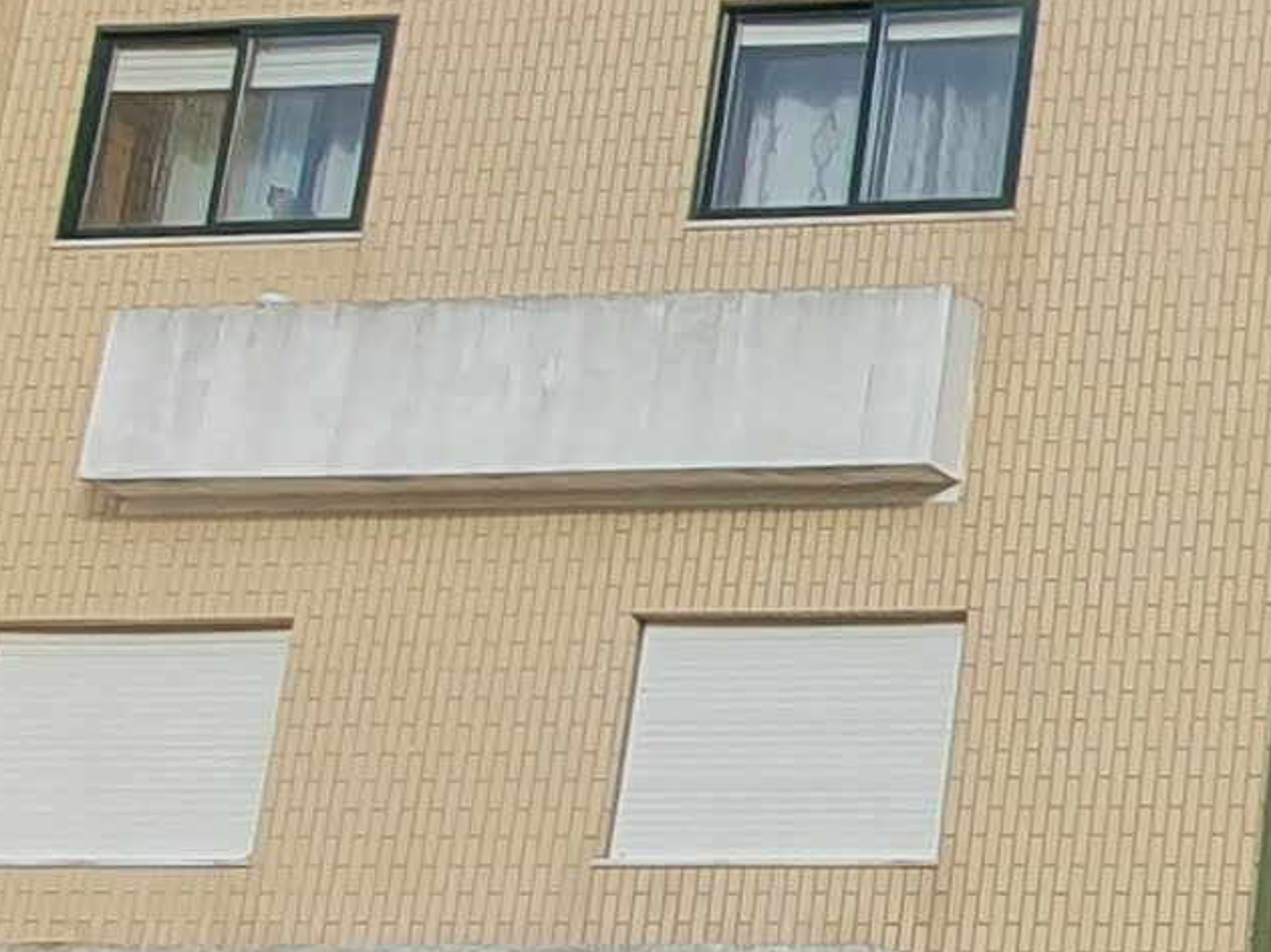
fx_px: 3487
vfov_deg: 15.6
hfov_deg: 17.6
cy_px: 445
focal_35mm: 95
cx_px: 2115
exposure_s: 1/658
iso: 50
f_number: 2.2
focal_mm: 1.8
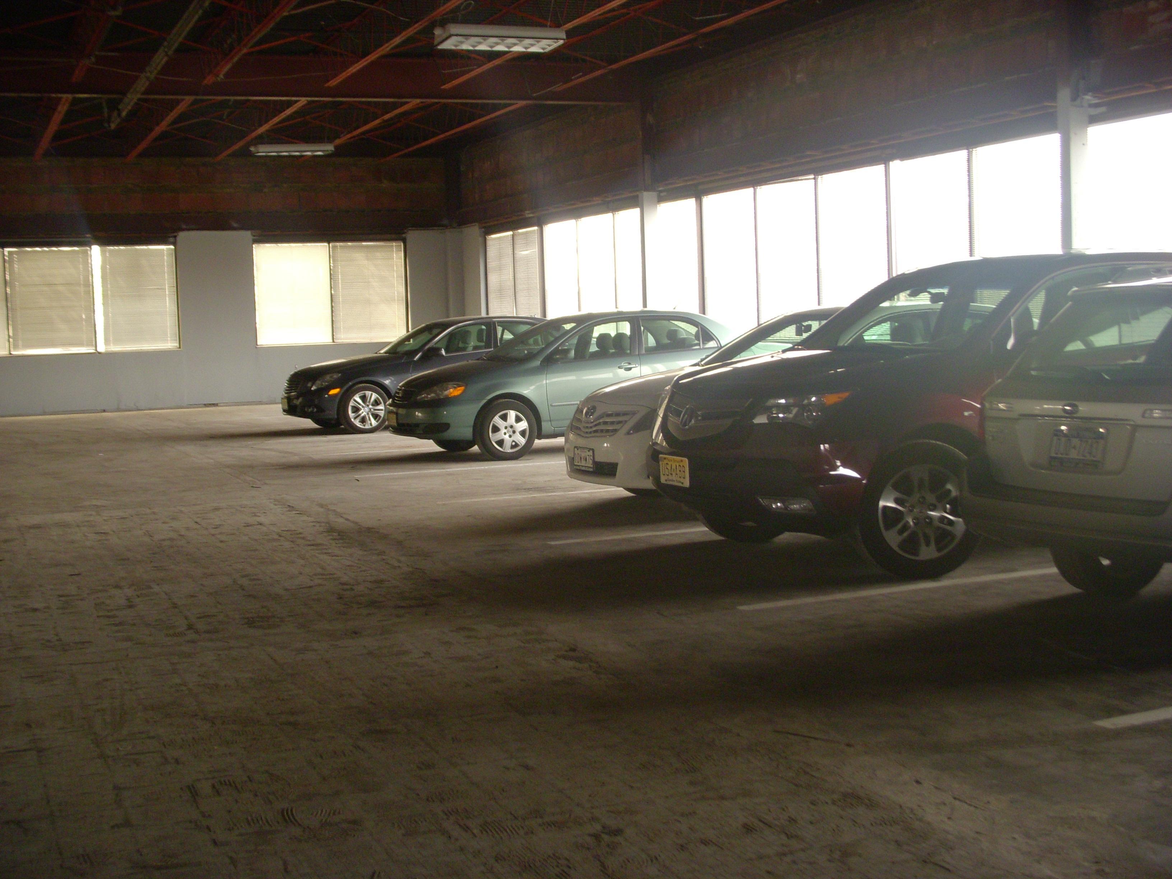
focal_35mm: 47
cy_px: 440
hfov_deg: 40.4
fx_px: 1591
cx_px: 586
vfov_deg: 30.9
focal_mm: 7.9
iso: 200
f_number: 3.4
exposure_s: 1/15
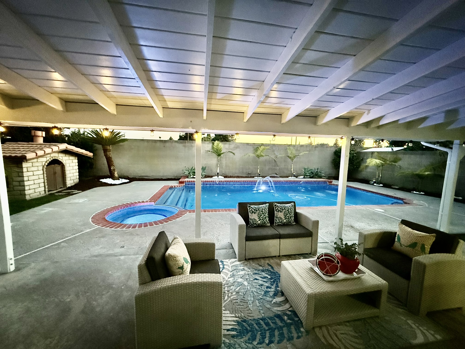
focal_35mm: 14
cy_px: 174
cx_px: 232
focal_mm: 2.22
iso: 1600
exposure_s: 1/40
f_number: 2.2
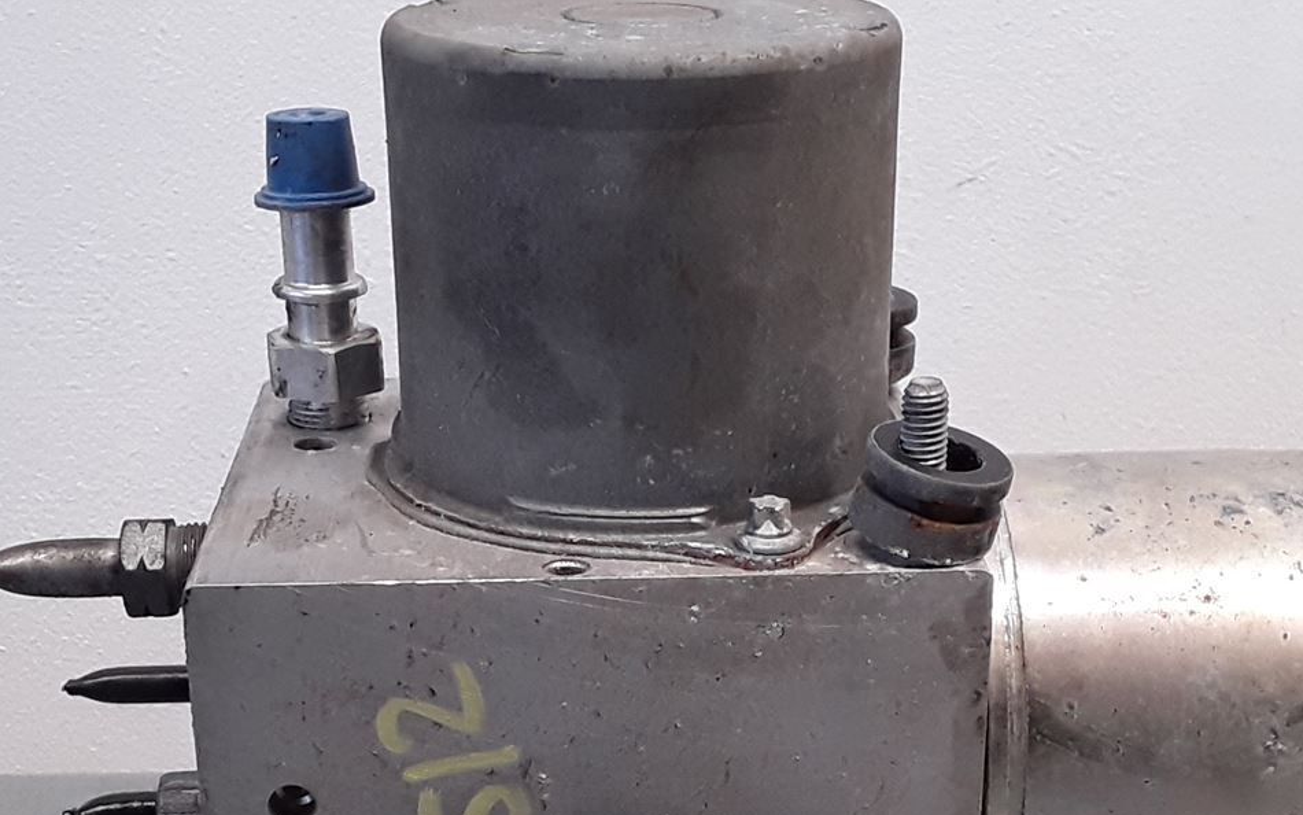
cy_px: 701
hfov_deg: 32.0
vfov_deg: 20.0
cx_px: 647
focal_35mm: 64
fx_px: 2273
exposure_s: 1/132
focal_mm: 2.91
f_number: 1.9
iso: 100
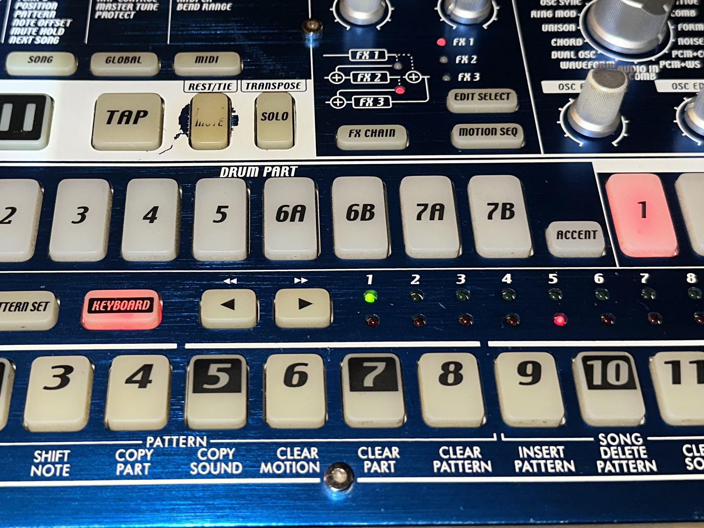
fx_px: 996
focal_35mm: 49
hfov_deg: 38.8
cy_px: 178
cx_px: 286
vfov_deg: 29.5
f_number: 1.78
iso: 80
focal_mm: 6.86
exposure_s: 1/29
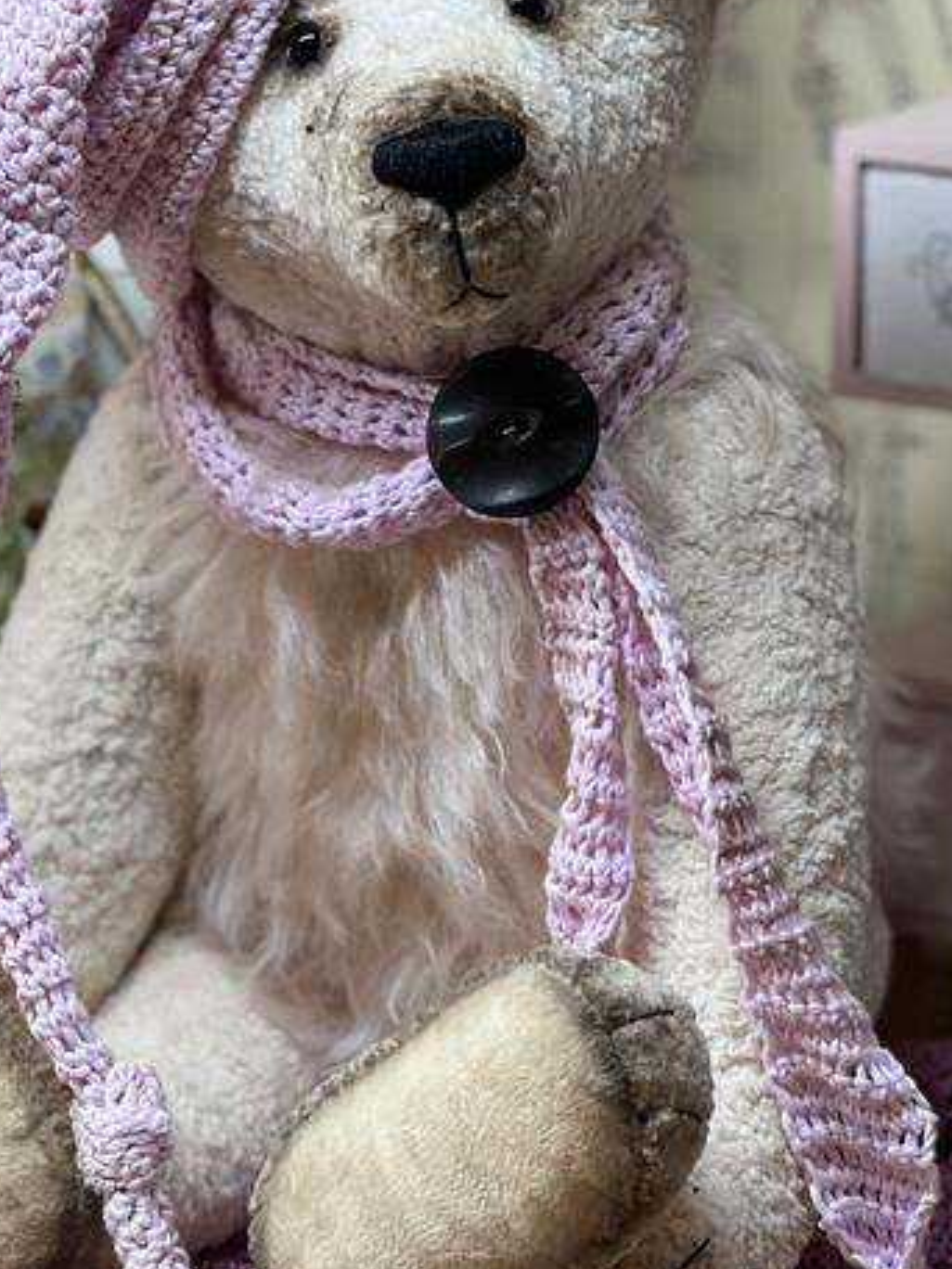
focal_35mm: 135
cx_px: 345
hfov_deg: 11.0
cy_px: 459
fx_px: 4950
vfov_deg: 14.6
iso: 64
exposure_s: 1/63
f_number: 2.8
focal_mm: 9
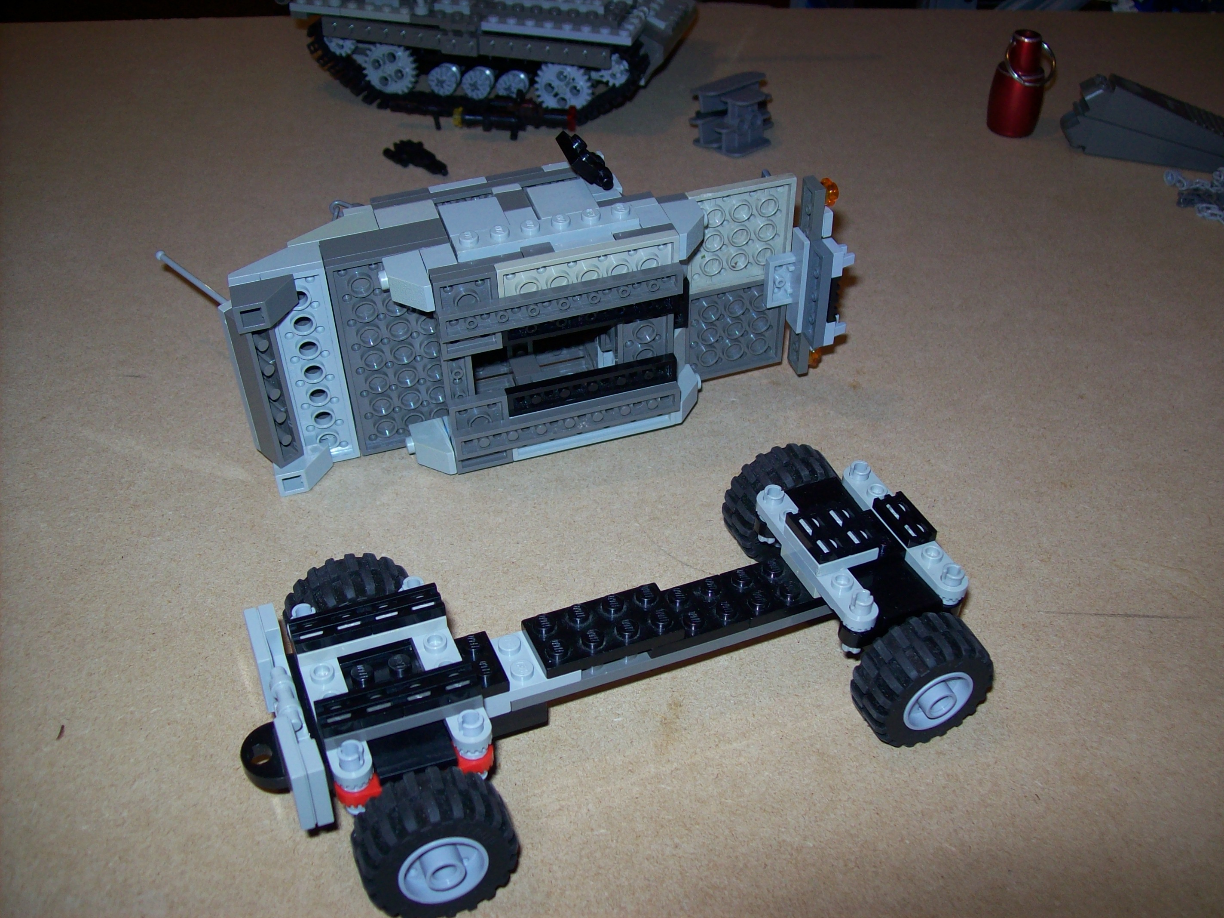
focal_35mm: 36
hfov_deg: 51.4
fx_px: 1273
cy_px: 459
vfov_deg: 39.6
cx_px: 612
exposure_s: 1/64
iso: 80
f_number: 2.7
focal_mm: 6
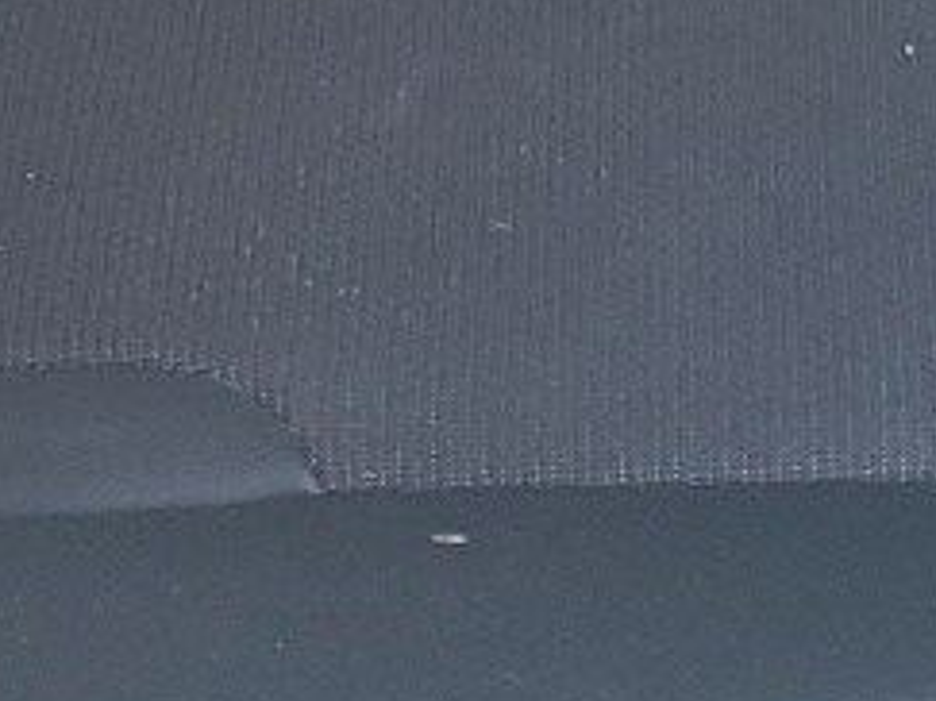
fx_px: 4621
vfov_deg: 8.1
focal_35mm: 171
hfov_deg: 11.5
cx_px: 828
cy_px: -851
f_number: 1.5
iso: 50
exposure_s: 1/123
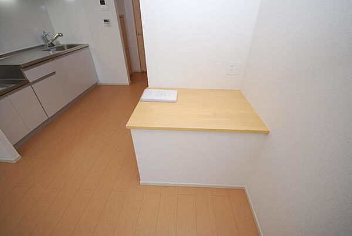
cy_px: 118
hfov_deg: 81.1
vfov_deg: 59.7
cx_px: 176
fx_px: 206
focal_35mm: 21
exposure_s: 1/60
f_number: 5
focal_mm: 14
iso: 200
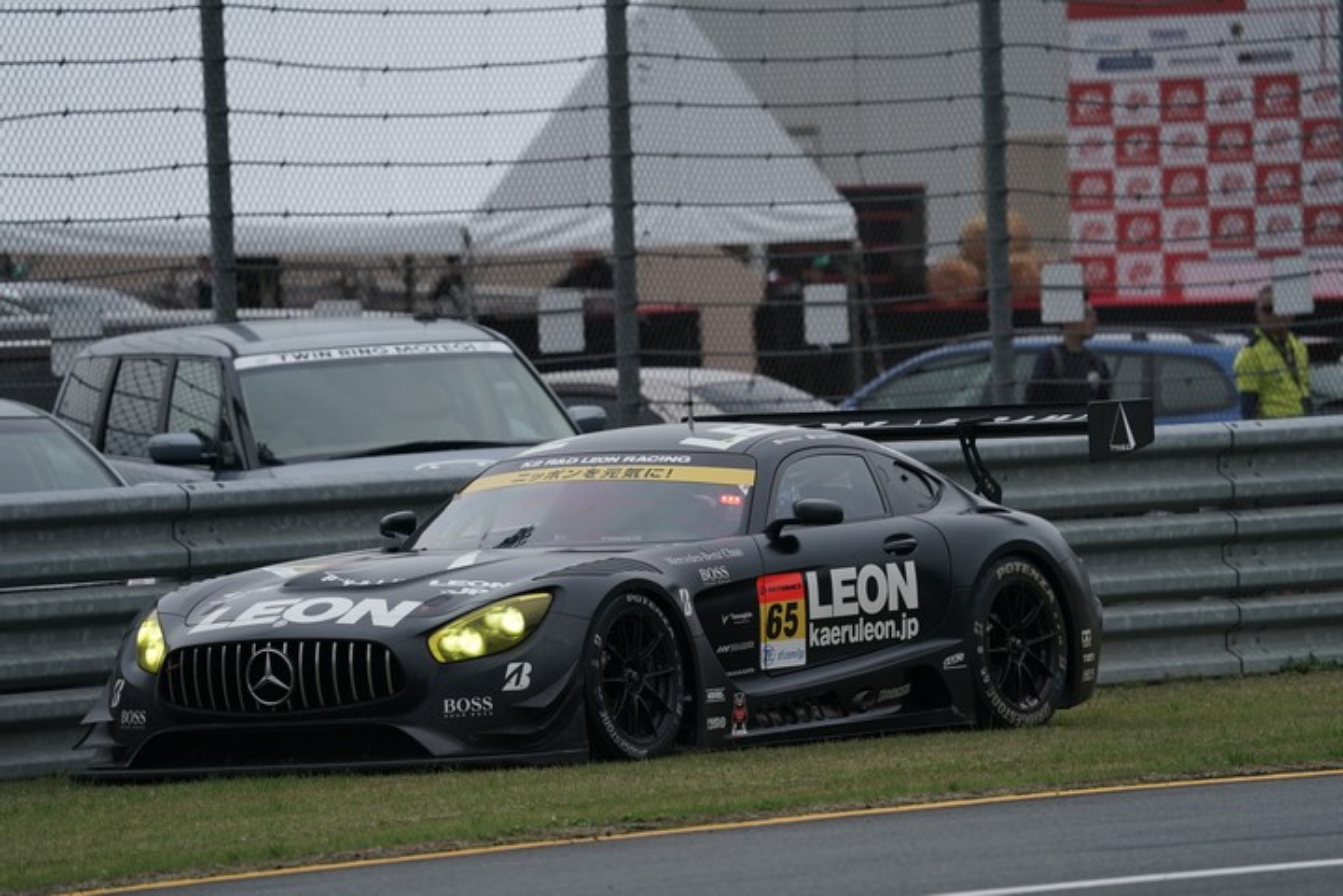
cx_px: 672
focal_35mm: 459
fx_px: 17122
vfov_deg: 3.0
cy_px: 448
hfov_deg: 4.5
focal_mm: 459
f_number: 6.3
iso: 800
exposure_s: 1/800
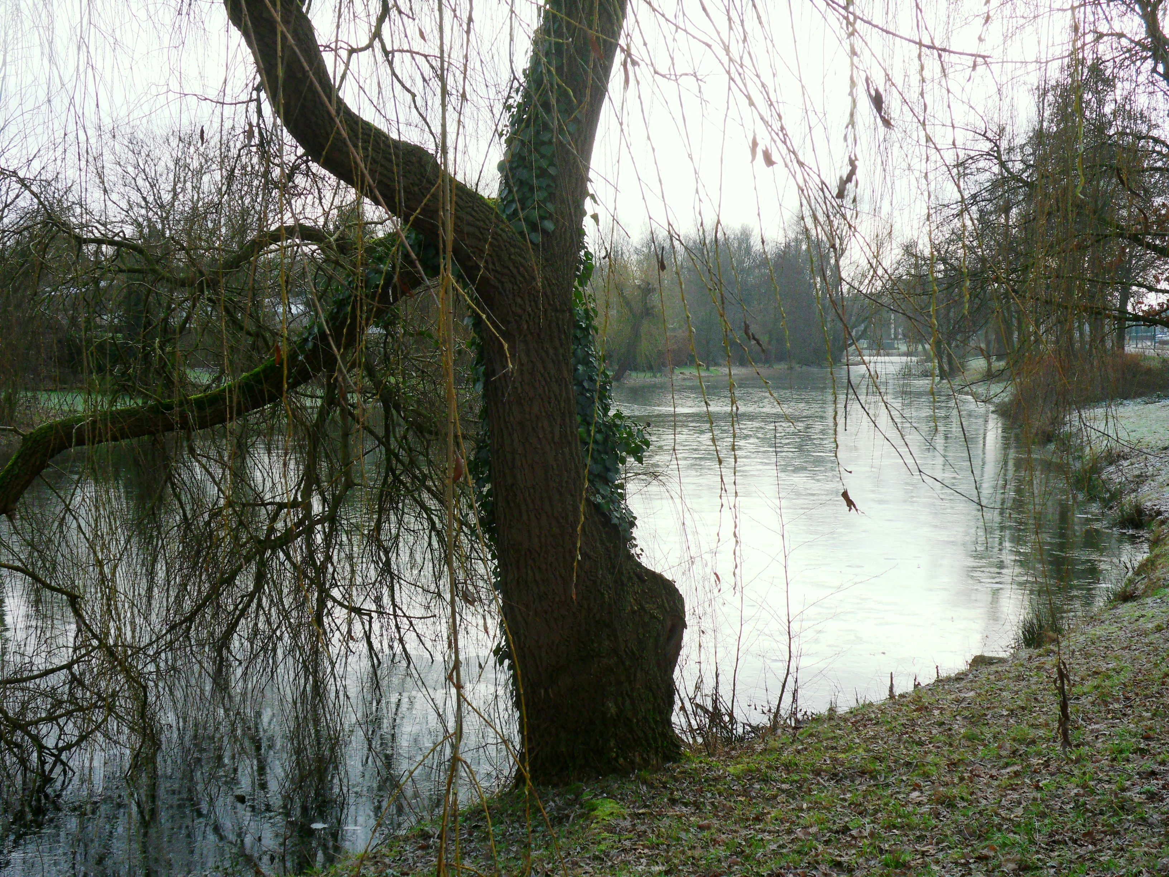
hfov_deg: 36.8
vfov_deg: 28.0
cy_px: 438
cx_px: 584
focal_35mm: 52
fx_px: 1756
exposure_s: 1/350
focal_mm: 9.1
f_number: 4.5
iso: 80
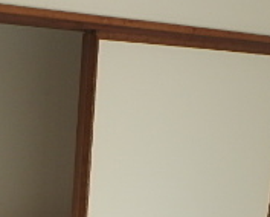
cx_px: 12
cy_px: 293
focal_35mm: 74
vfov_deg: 19.0
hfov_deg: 24.7
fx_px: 592
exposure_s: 1/60
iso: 125
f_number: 3.5
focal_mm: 3.7
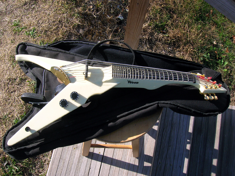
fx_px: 231
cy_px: 88
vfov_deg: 41.7
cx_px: 118
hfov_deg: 54.0
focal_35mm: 34
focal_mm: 5.7
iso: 50
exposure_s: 1/260
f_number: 4.9
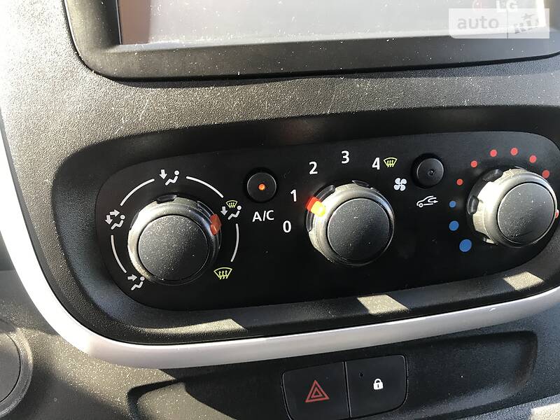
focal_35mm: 28
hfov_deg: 63.4
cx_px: 280
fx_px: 453
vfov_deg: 49.7
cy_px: 210
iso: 32
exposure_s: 1/33
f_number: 1.8
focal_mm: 4
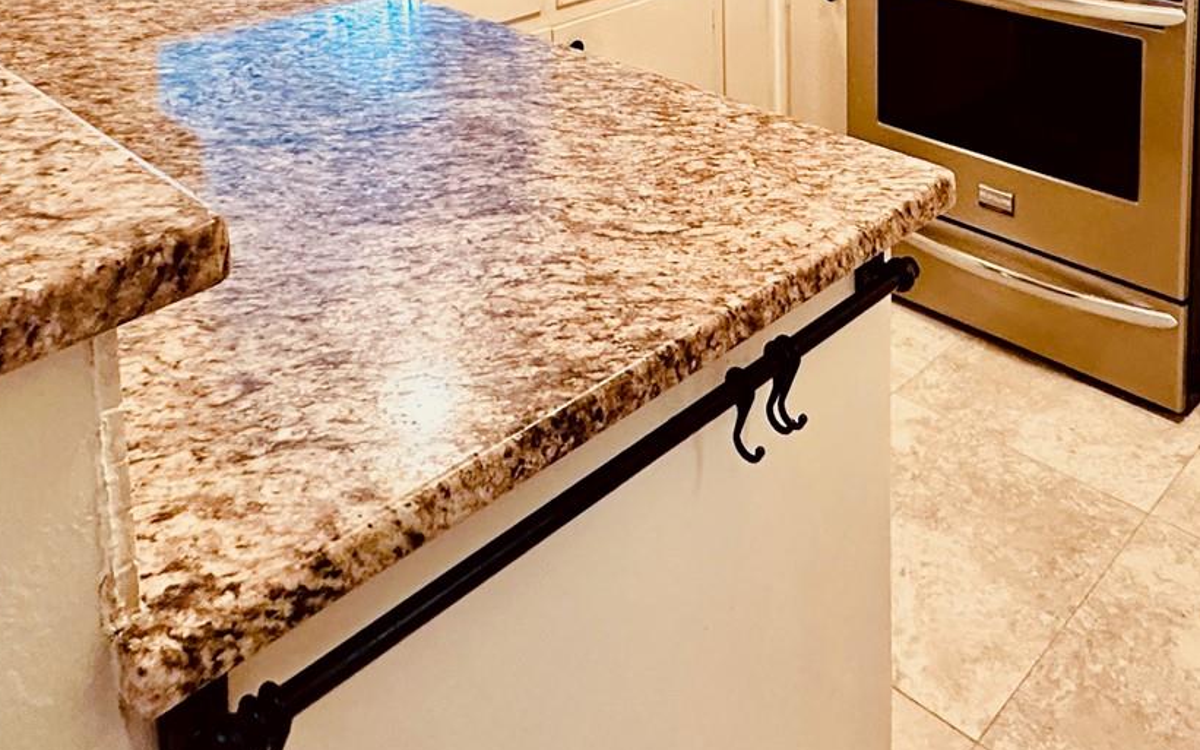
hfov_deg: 51.3
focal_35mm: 37
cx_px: 843
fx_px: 1210
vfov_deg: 28.7
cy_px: -200
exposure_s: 1/60
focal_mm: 2.22
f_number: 2.2
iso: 800
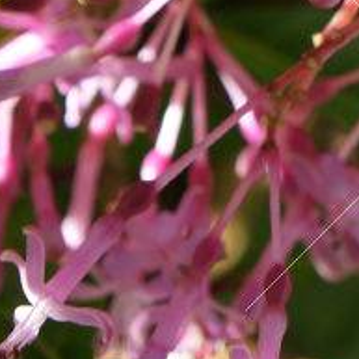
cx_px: 452
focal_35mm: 430
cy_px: -301
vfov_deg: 4.0
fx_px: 5045
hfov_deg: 4.1
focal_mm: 50
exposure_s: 1/125
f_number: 5.6
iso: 200
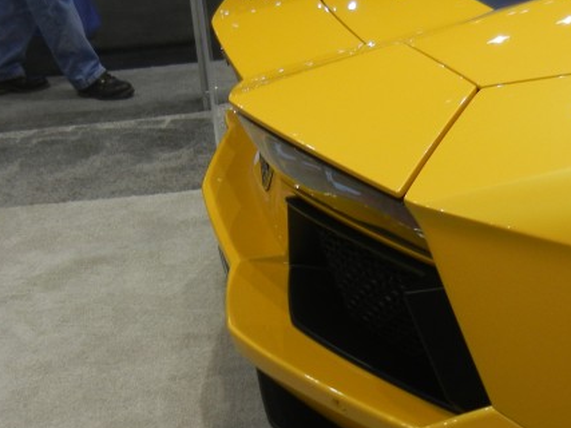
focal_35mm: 72
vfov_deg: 20.4
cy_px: 250
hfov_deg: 27.0
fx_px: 1187
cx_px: 305
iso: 160
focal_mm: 5.4
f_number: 3.5
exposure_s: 1/64.6
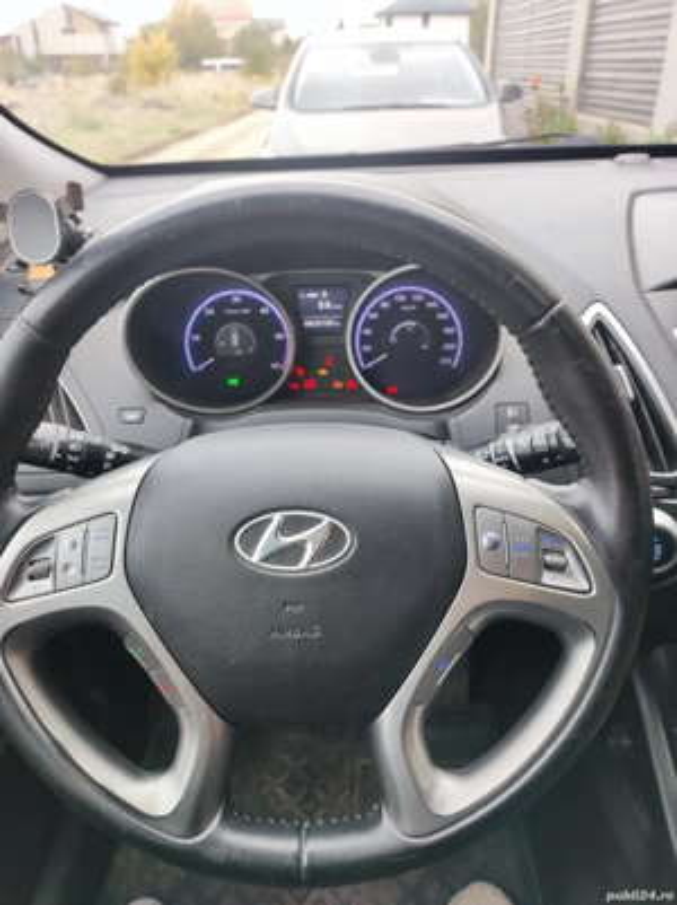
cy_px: 452
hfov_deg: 54.8
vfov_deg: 69.4
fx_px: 653
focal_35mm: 25
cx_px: 338
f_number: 1.79
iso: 94
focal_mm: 4.7
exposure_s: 1/50
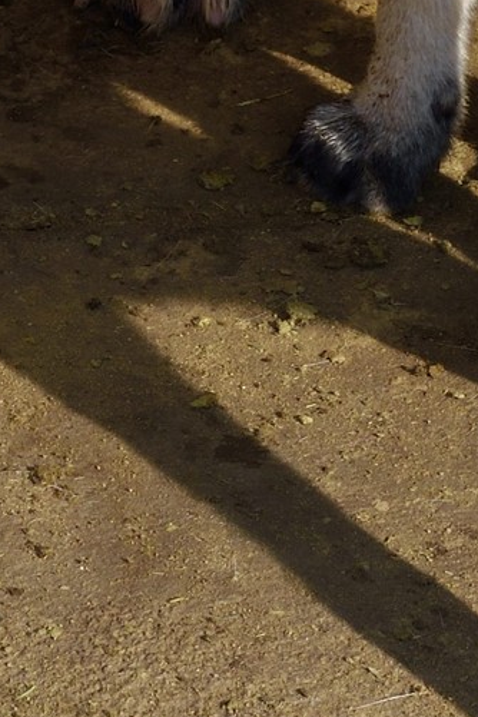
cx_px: 353
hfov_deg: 4.1
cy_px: -842
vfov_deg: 6.0
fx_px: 6672
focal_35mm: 335
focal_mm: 70
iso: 200
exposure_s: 1/250
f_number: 13
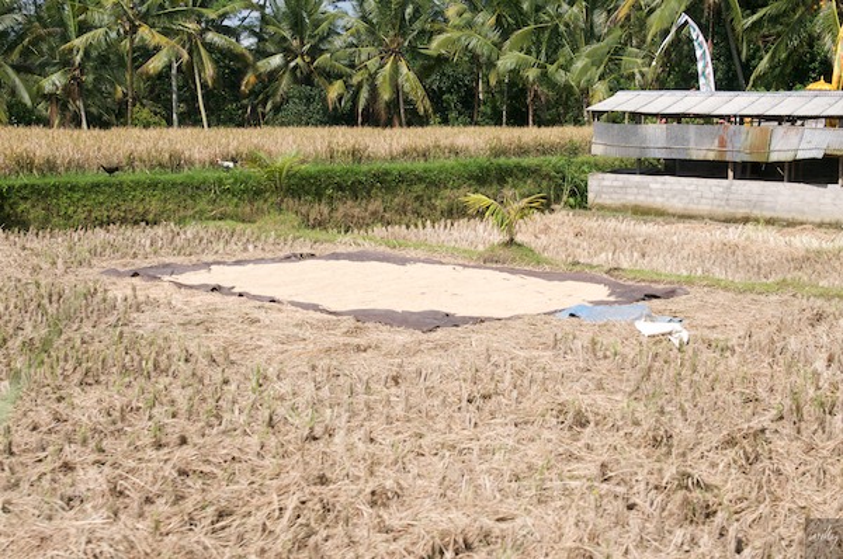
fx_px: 1473
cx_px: 422
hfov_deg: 31.9
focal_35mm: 63
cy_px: 280
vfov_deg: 21.5
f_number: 11
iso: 320
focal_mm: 42
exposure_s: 1/500
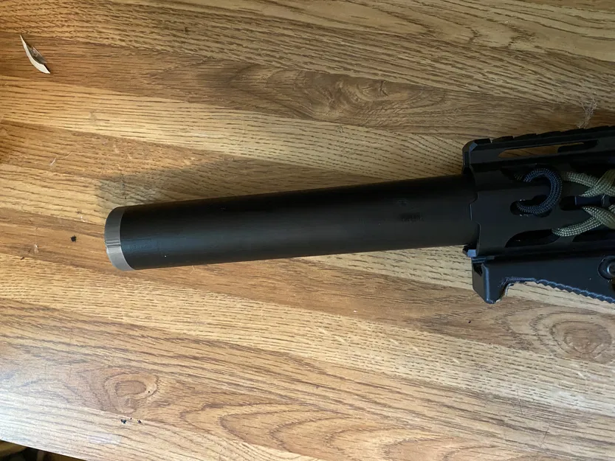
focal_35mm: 26
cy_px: 230
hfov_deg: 67.3
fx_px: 462
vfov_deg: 53.1
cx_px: 308
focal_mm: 4.25
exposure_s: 1/30
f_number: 1.8
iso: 640
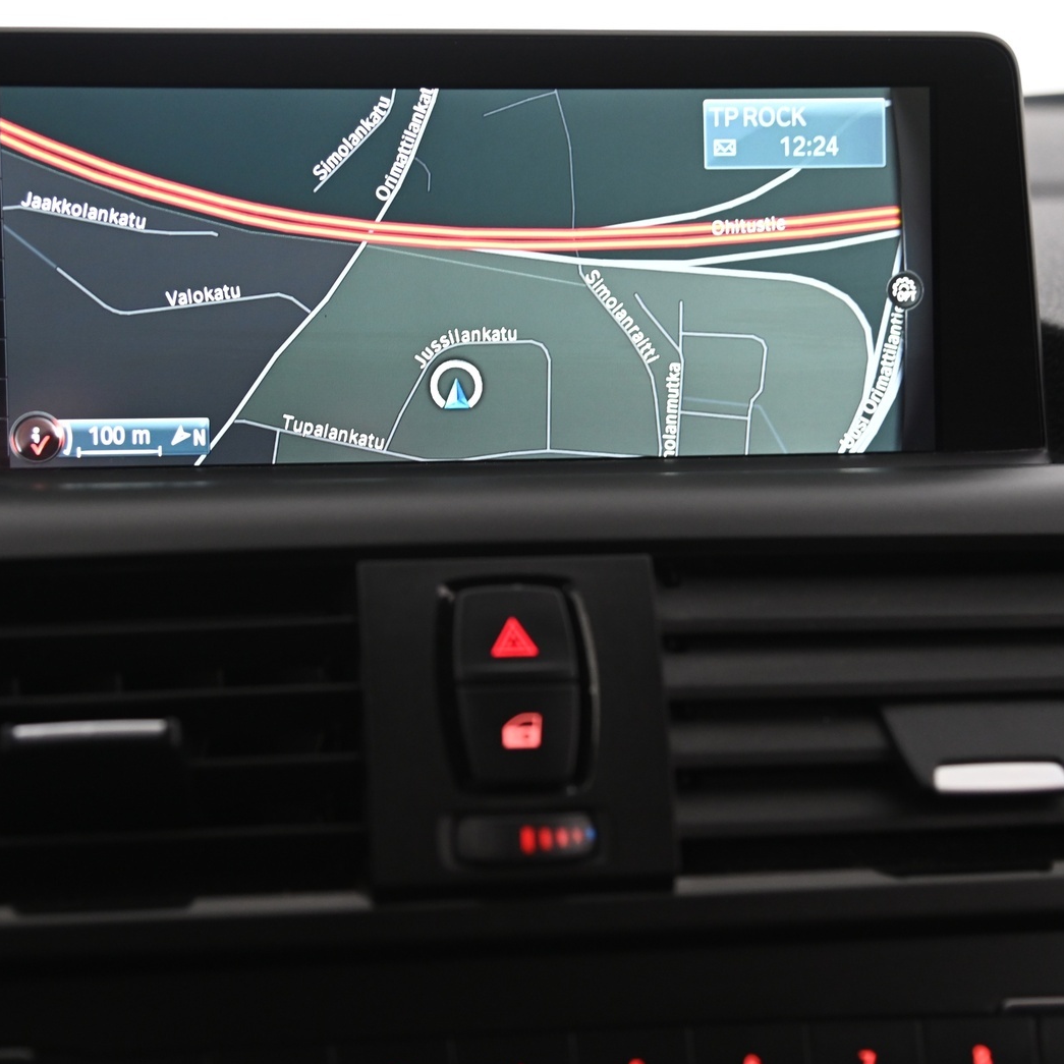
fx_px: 2295
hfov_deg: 26.1
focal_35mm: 66
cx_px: 431
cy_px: 548
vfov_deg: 26.1
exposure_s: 1/25
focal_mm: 50
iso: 2000
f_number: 4
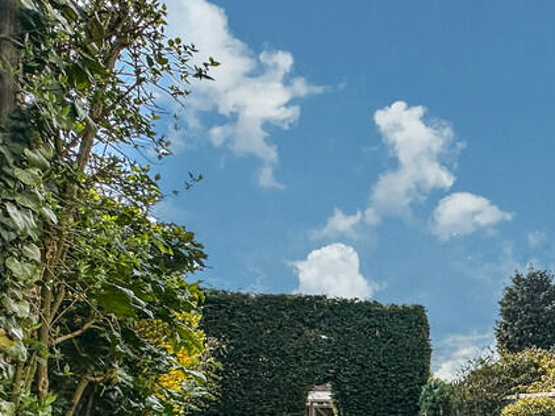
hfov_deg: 46.0
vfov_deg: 37.1
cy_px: 421
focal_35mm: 34
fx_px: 545
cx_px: 546
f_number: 2.2
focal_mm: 2.22
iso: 50
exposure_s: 1/2200
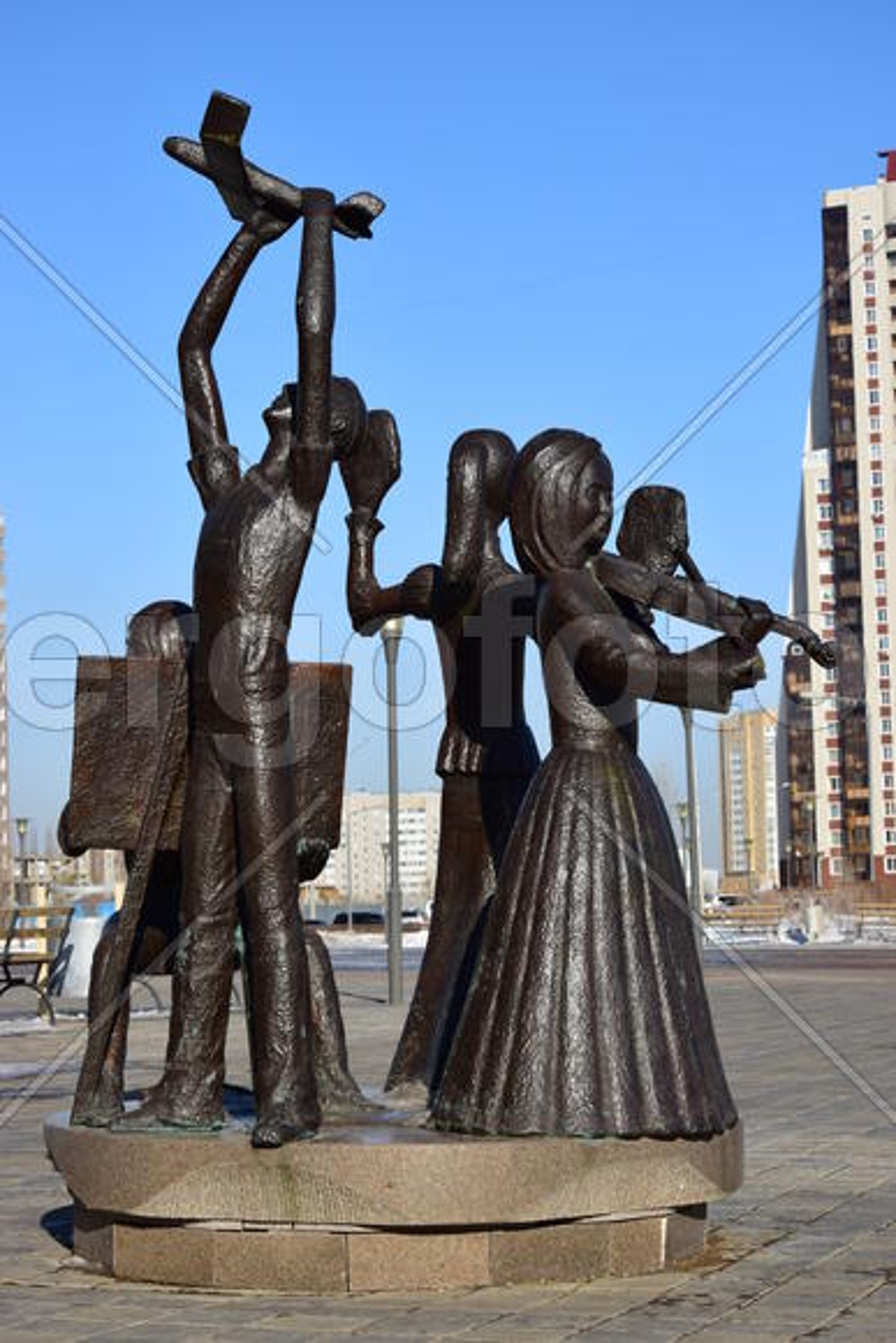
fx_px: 2798
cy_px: 672
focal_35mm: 75
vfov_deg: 27.0
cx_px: 448
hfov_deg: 18.2
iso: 100
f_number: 9
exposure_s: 1/320
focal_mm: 50
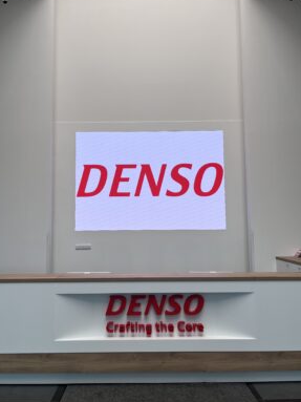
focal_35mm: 29
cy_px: 192
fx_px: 336
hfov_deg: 48.2
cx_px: 143
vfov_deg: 61.6
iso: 50
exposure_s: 1/122
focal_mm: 5.1
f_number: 1.6
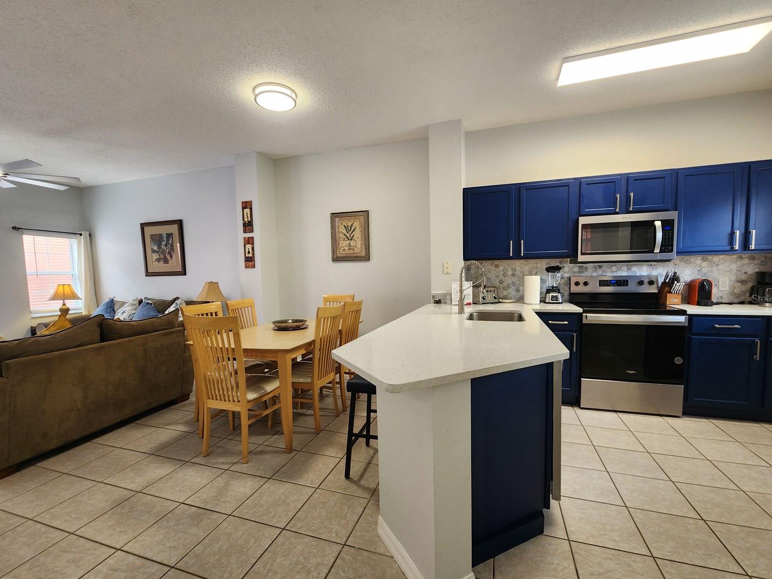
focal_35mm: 14
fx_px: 312
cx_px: 385
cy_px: 298
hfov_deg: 102.1
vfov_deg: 85.6
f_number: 2.2
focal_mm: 2.2
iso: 160
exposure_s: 1/60
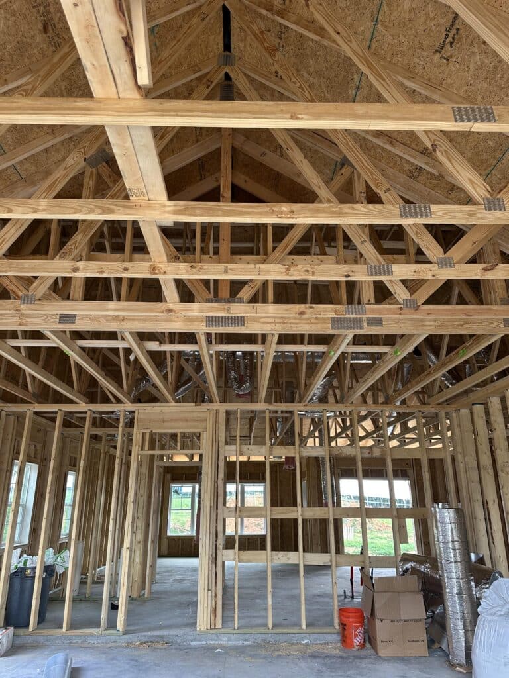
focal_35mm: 24
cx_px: 254
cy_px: 339
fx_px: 471
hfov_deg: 56.8
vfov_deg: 71.6
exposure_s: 1/121
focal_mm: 6.86
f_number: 1.78
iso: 160
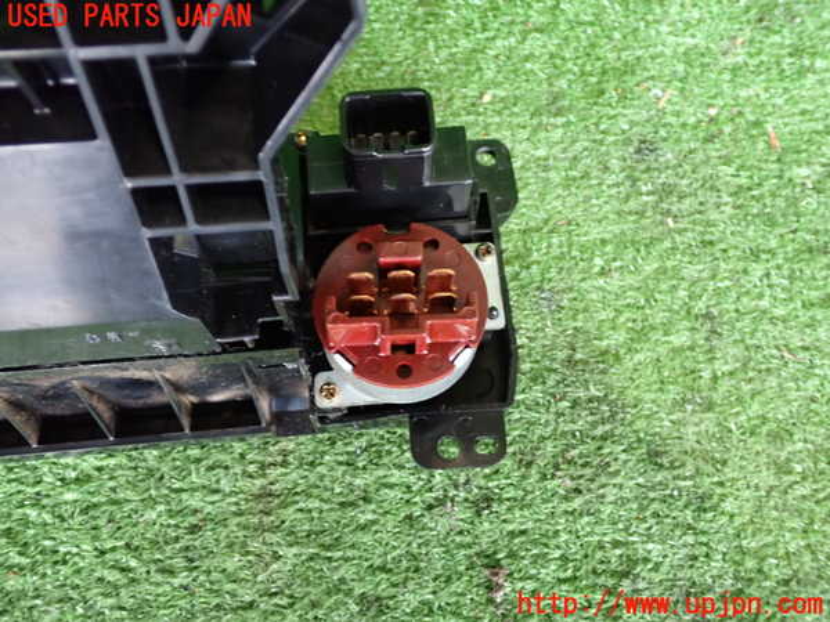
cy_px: 311
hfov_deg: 56.8
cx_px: 415
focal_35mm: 32
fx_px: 767
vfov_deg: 44.2
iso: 800
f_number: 2.4
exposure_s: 1/25
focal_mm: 5.79
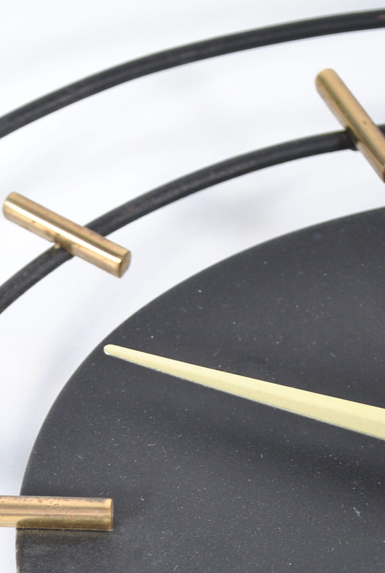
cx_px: 22
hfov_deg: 9.8
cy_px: 518
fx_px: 2236
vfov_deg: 14.5
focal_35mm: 140
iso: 200
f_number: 5.6
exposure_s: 1/50
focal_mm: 45
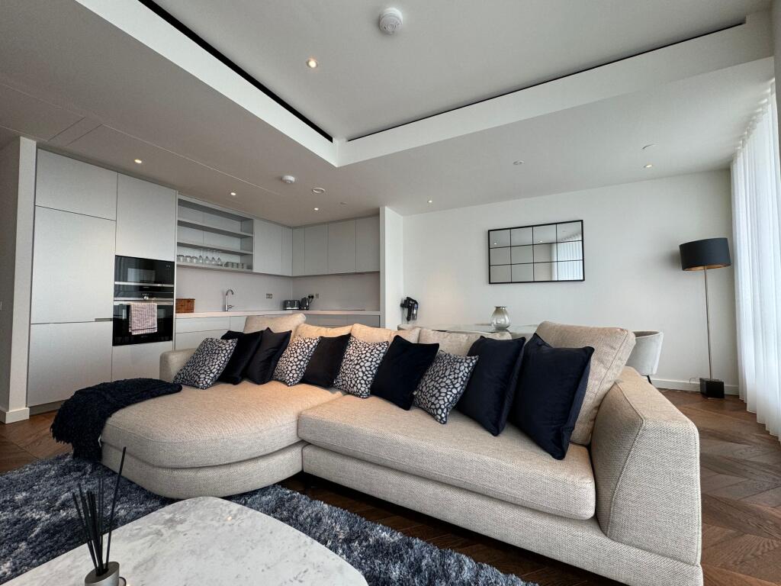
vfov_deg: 85.7
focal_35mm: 14
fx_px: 316
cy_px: 293
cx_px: 390
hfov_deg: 102.1
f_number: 2.2
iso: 125
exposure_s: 1/100
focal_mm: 2.22
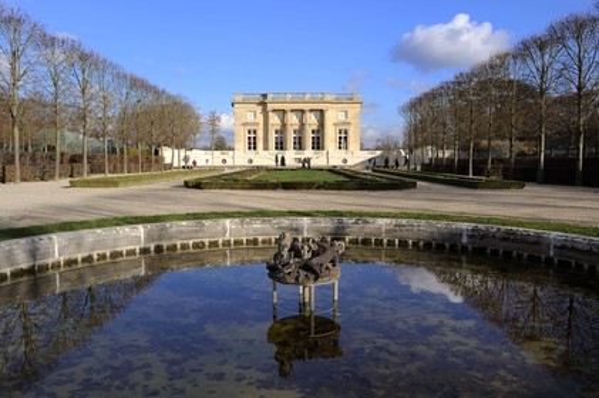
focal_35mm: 29
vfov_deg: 44.9
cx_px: 300
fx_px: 482
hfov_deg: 63.7
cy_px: 199
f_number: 11
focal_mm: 29
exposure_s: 1/160
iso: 200
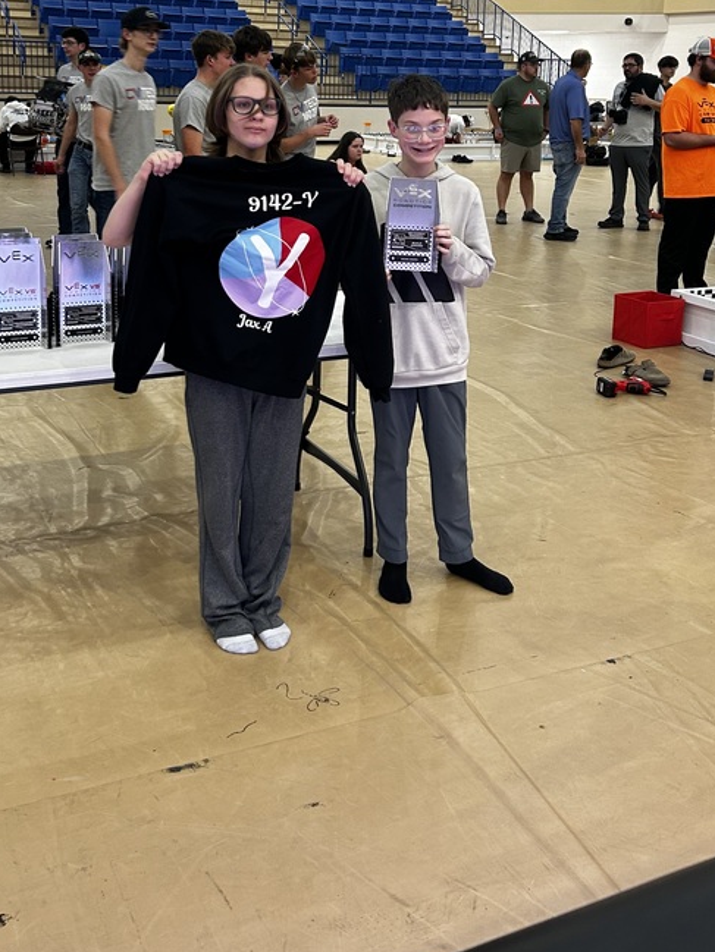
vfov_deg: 44.6
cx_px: 346
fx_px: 1129
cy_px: 264
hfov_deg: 35.1
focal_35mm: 41
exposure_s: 1/60
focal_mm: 5.7
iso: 100
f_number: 1.5
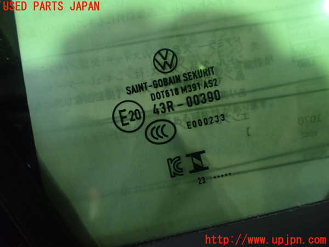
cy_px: 124
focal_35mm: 30
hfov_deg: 60.0
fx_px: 285
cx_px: 164
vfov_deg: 46.8
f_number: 2.3
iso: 800
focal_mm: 5.4
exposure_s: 1/30
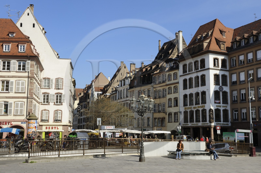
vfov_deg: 30.4
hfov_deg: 44.5
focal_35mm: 44
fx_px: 319
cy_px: 86
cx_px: 130
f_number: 18
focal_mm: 44
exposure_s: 1/100
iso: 200
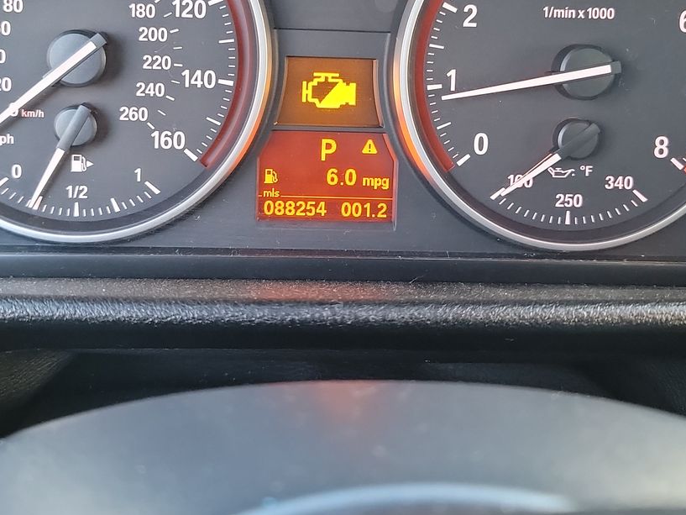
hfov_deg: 40.4
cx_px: 322
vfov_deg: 30.5
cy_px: 141
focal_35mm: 47
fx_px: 932
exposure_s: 1/59
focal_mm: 6.7
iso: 1023
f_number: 1.8
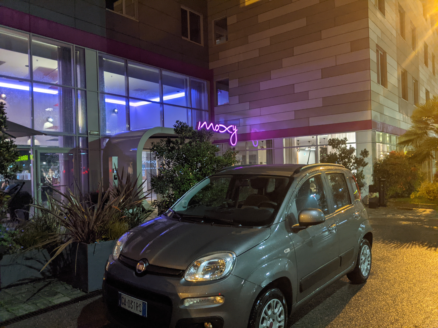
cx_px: 219
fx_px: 342
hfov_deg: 65.3
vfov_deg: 51.4
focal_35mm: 27
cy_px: 164
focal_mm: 4.44
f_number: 1.8
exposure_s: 1/25
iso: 334
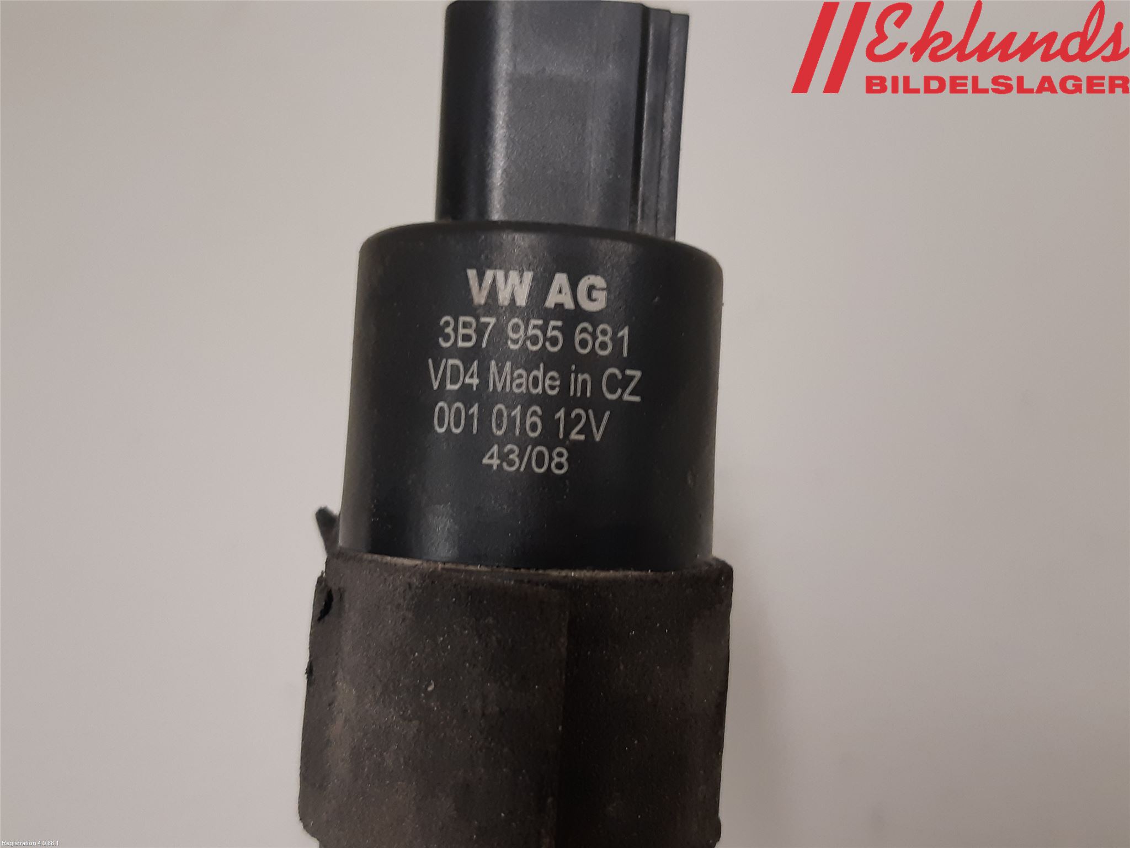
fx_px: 849
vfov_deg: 53.1
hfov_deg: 67.3
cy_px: 424
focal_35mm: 26
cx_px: 565
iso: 125
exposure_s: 1/50
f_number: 1.7
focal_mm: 3.93
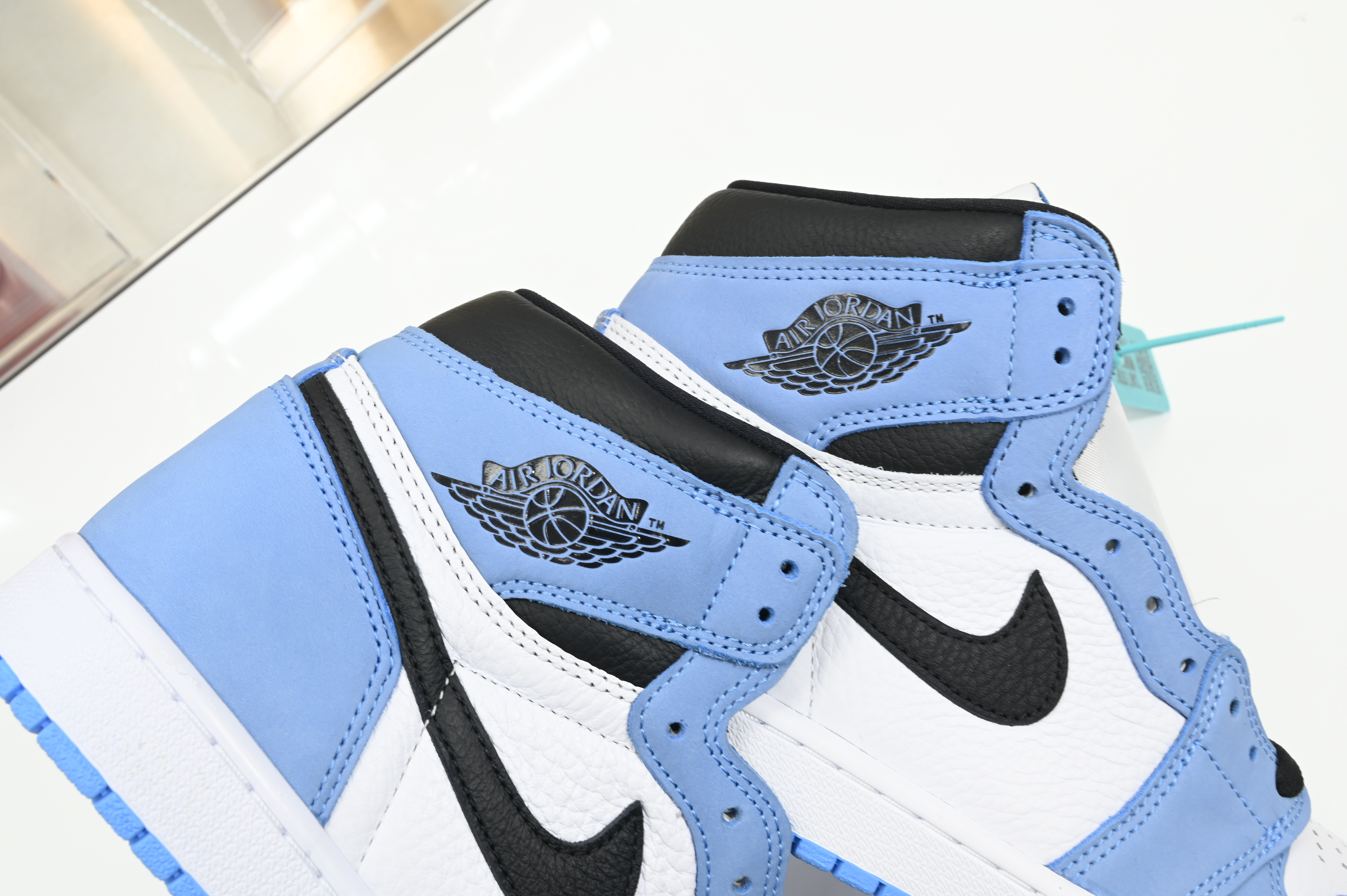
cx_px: 674
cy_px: 448
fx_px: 1383
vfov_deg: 35.9
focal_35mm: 37
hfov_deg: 51.9
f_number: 13
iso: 100
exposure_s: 1/4
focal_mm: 37
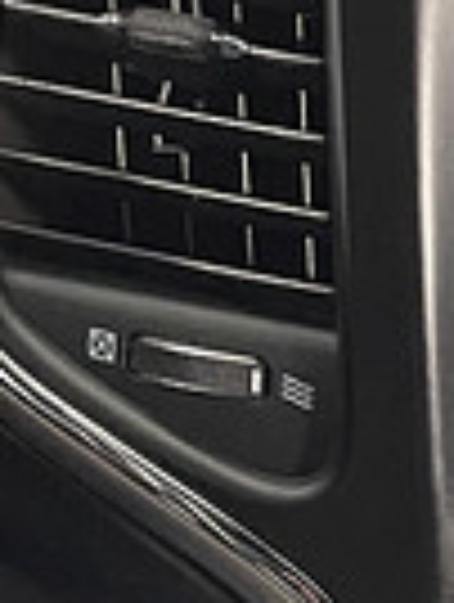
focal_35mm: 143
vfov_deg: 12.7
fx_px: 2493
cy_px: 1040
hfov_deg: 9.2
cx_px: 1151
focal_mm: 5.1
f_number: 1.6
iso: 640
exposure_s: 1/30
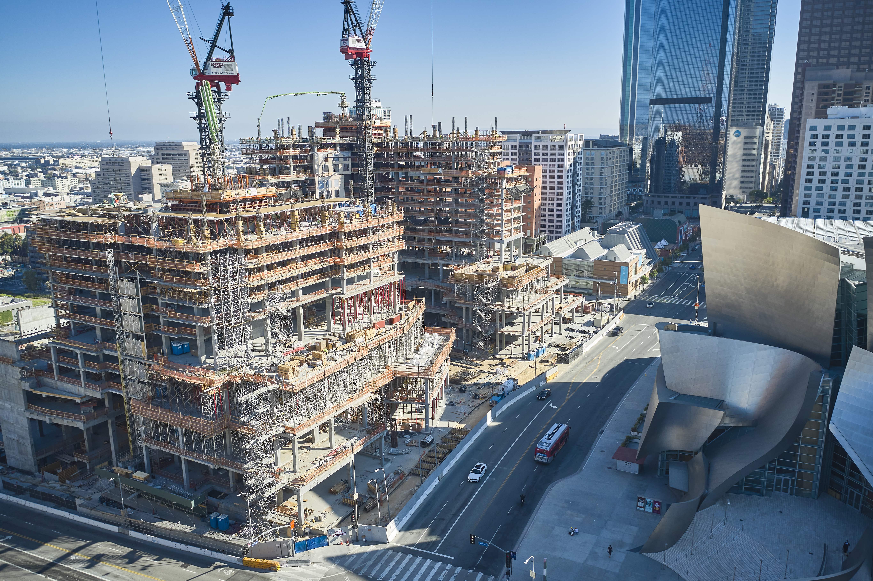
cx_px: 436
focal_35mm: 28
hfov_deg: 65.5
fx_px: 679
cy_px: 290
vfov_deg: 46.4
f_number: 3.2
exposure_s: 1/800
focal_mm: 10.26
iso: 100
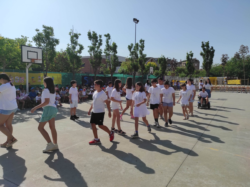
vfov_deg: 54.8
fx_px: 180
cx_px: 125
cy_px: 94
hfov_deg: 69.4
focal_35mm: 25
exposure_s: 1/4018
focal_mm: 5.43
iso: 100
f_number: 1.89
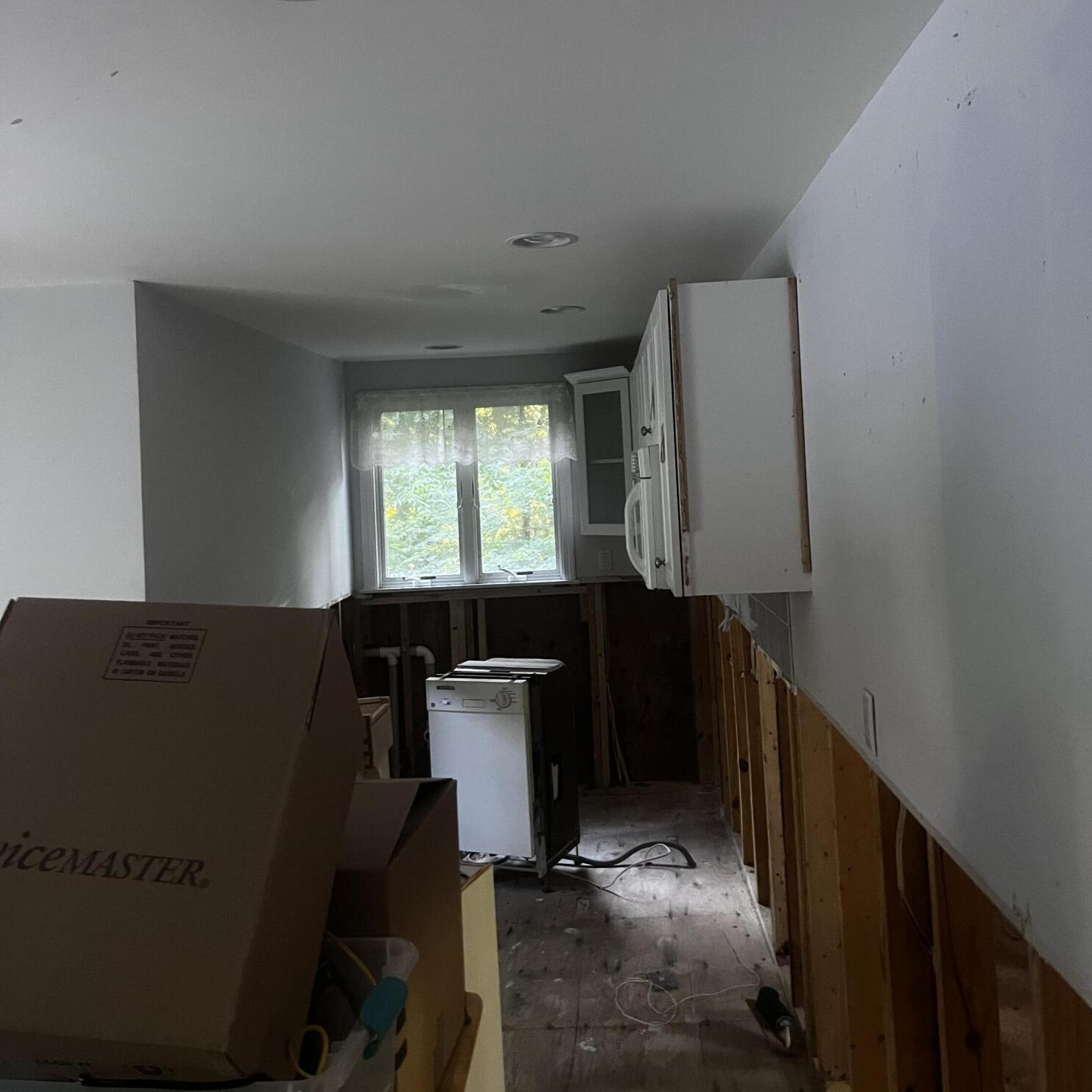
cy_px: 429
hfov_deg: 52.5
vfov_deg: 52.1
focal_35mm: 31
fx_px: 1106
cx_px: 552
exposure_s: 1/52
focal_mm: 5.7
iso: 500
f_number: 1.5
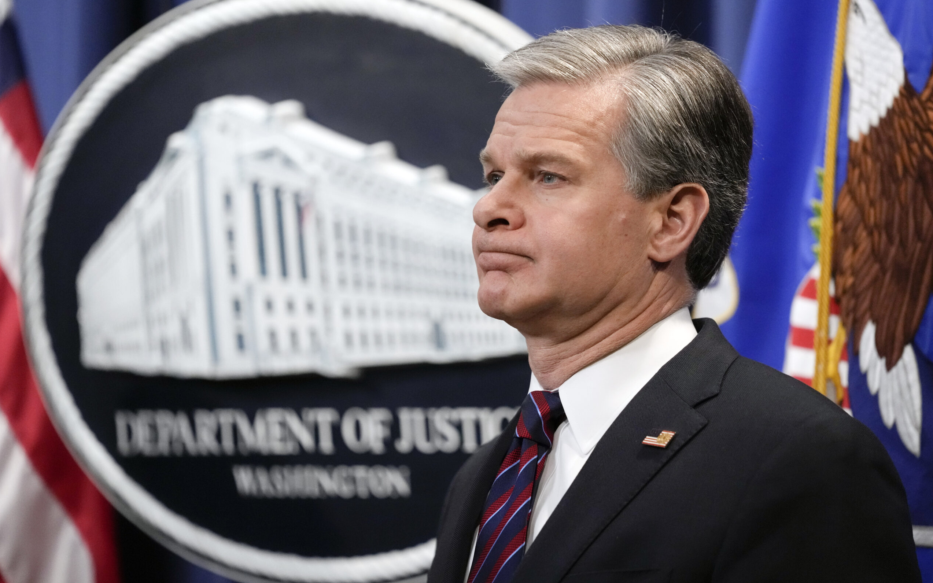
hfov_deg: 10.2
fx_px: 5212
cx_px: 467
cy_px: 276
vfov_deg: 6.4
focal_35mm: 205
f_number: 2.8
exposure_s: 1/400
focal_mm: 200
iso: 4000
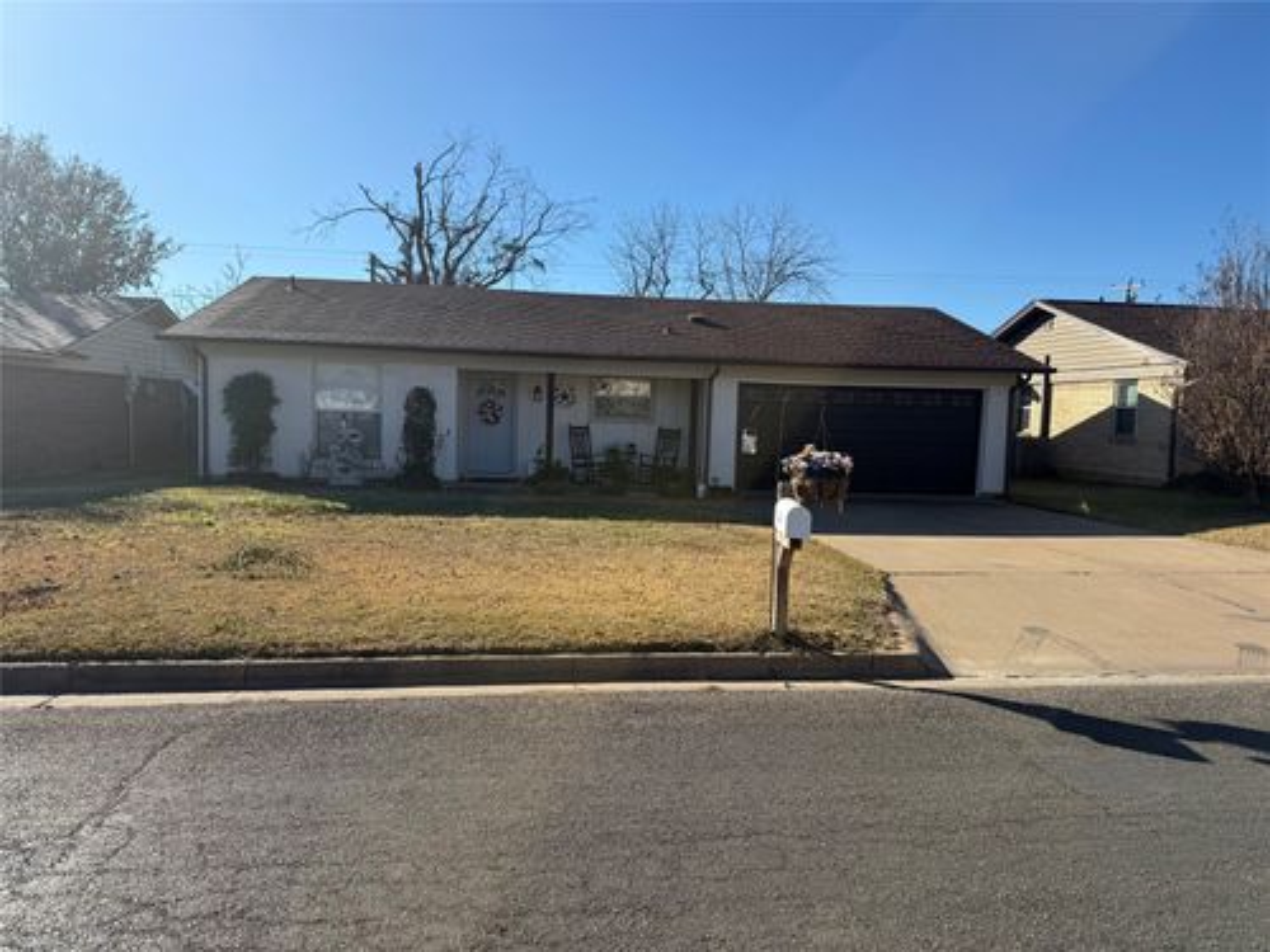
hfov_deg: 71.6
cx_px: 635
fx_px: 881
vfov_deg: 56.8
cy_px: 476
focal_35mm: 24
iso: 80
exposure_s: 1/4405
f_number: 1.78
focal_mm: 6.76
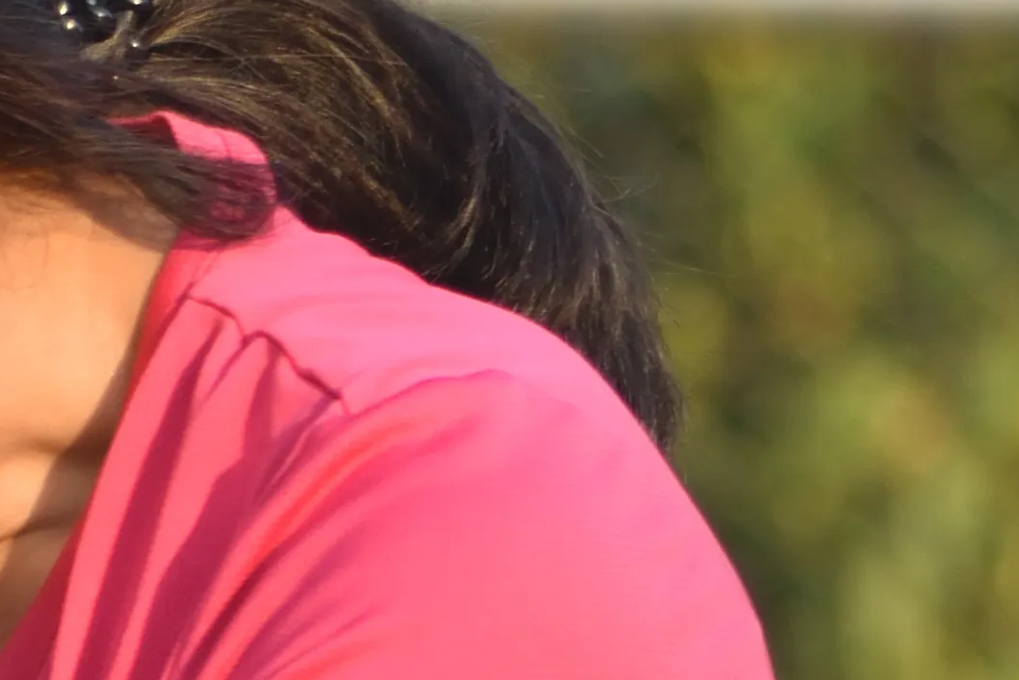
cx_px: -1411
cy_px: 1147
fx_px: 35974
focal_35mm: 1271
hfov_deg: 1.6
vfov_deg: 1.1
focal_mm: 150
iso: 200
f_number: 5.6
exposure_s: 1/400
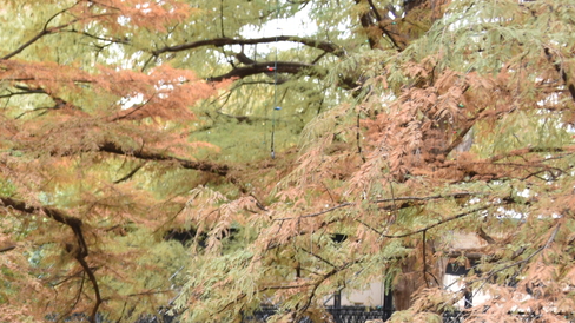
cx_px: -136
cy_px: 437
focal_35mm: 110
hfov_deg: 18.3
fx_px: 1676
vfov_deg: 10.7
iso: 200
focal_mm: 40
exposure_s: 1/80
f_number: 4
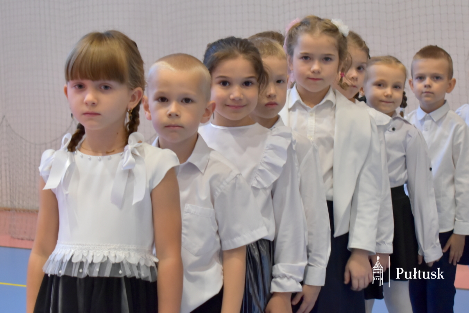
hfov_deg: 29.9
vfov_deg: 20.2
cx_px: 234
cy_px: 156
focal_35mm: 68
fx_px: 880
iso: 1100
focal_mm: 45
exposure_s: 1/60
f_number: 5
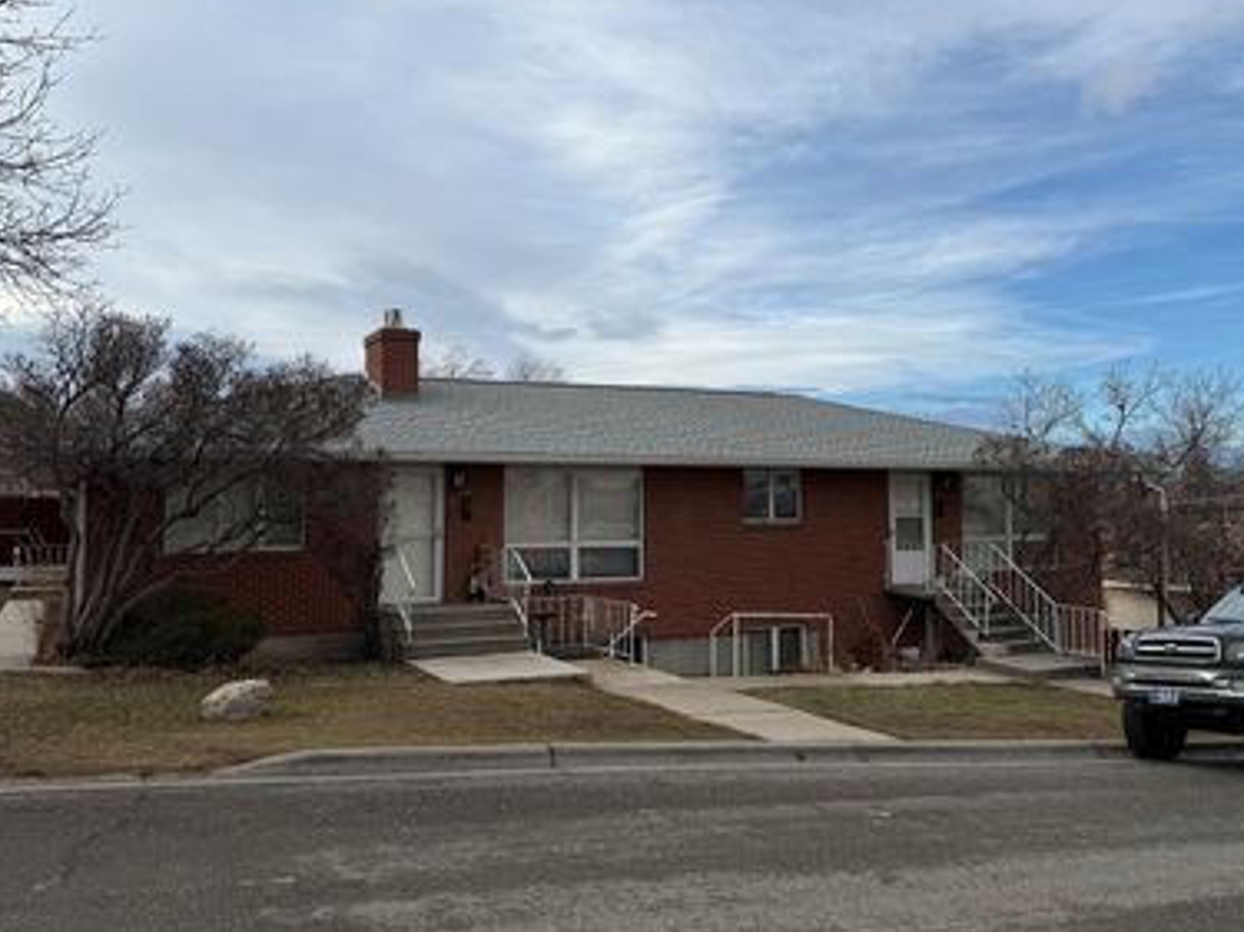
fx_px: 1150
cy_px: 423
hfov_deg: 56.8
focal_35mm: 32
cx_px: 637
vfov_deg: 44.1
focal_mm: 6.76
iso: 80
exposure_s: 1/1855
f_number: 1.78
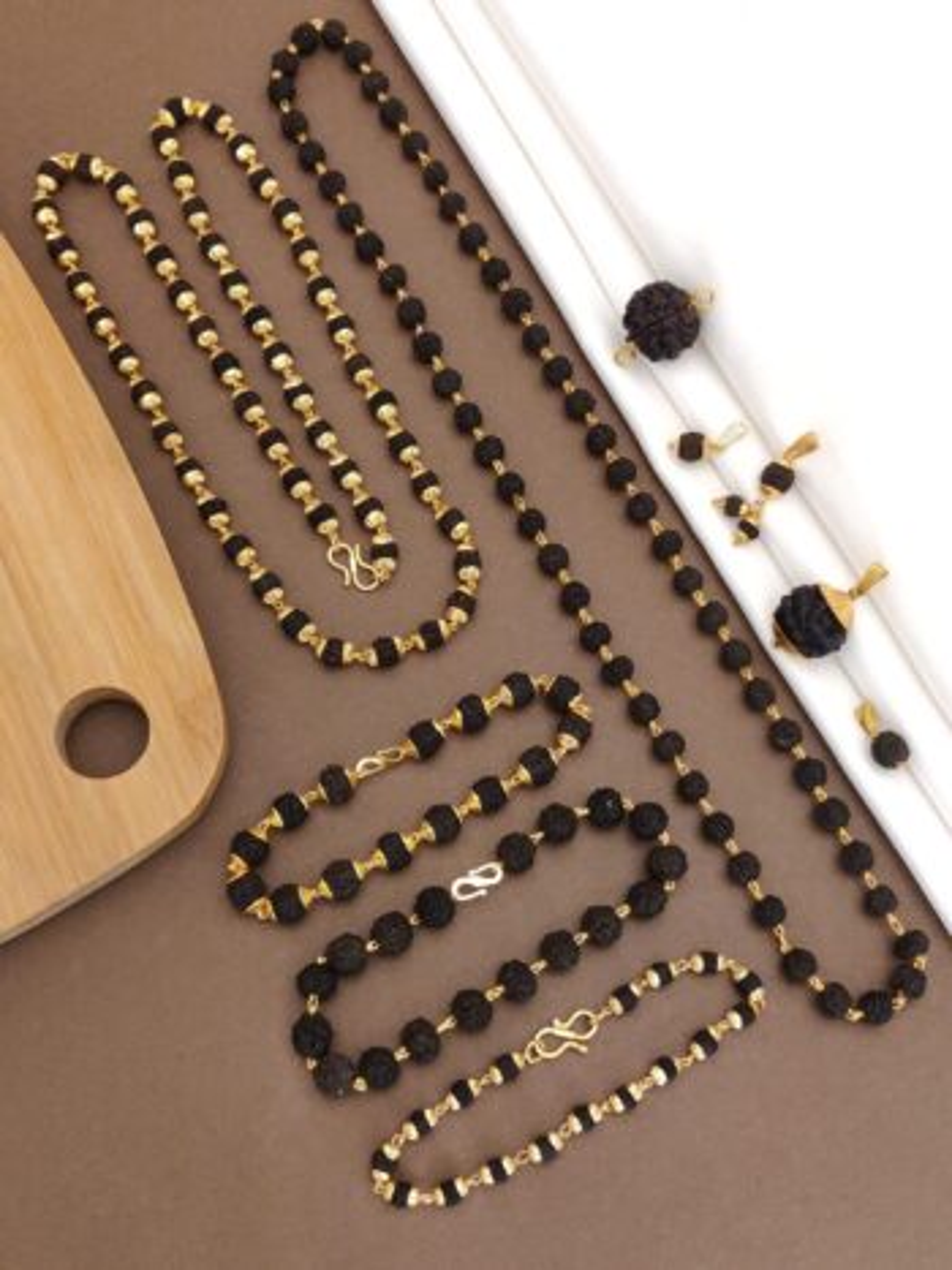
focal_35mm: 25
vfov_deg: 69.4
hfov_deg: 54.9
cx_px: 476
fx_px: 917
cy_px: 635
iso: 1250
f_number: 1.7
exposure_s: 1/20
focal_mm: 4.25
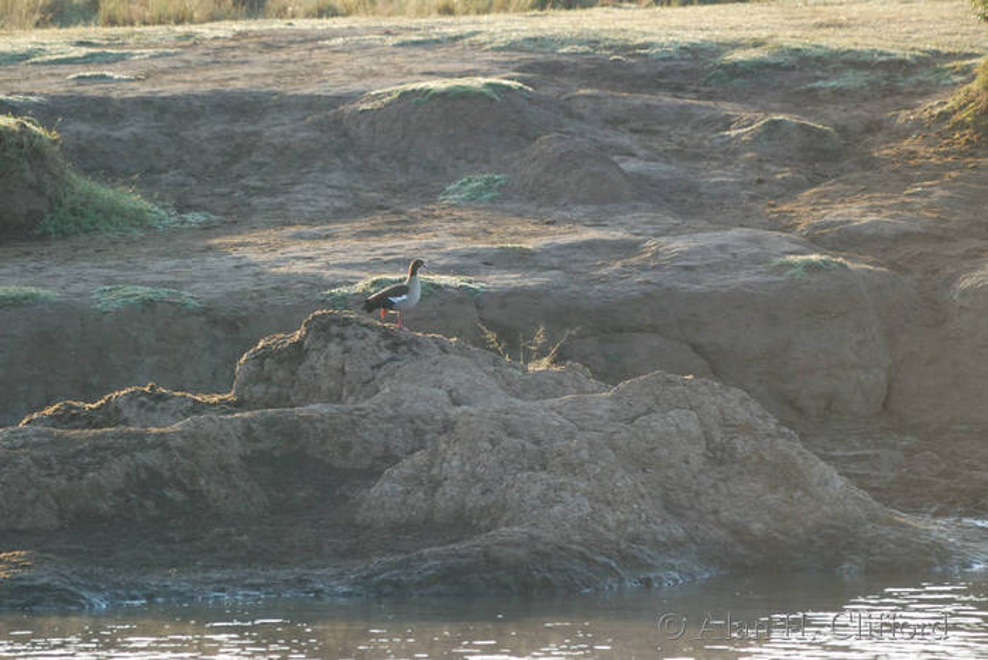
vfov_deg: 2.3
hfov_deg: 3.4
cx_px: 494
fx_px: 16480
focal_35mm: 600
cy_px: 330
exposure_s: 1/400
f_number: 5.6
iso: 720
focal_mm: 400
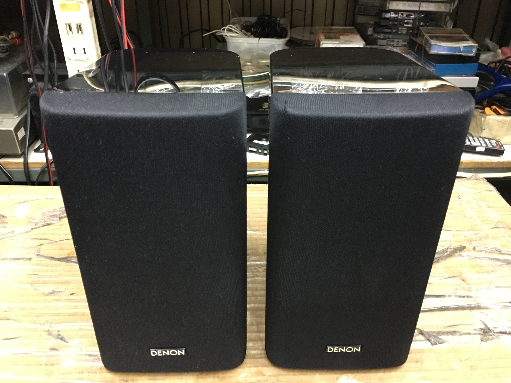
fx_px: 428
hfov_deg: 61.7
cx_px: 256
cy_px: 192
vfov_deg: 48.2
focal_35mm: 29
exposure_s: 1/8
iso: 160
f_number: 2.2
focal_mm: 4.15
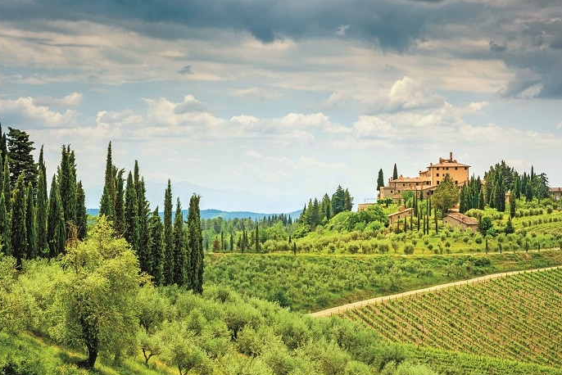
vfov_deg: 13.4
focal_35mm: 102
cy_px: 245
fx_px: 1593
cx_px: 270
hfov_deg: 20.0
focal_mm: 70
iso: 200
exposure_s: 1/350
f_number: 11
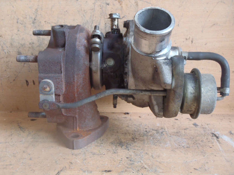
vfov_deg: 36.8
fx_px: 264
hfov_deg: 47.9
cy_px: 86
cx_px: 118
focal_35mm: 39
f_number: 4.6
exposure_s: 1/13
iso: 200
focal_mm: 6.83
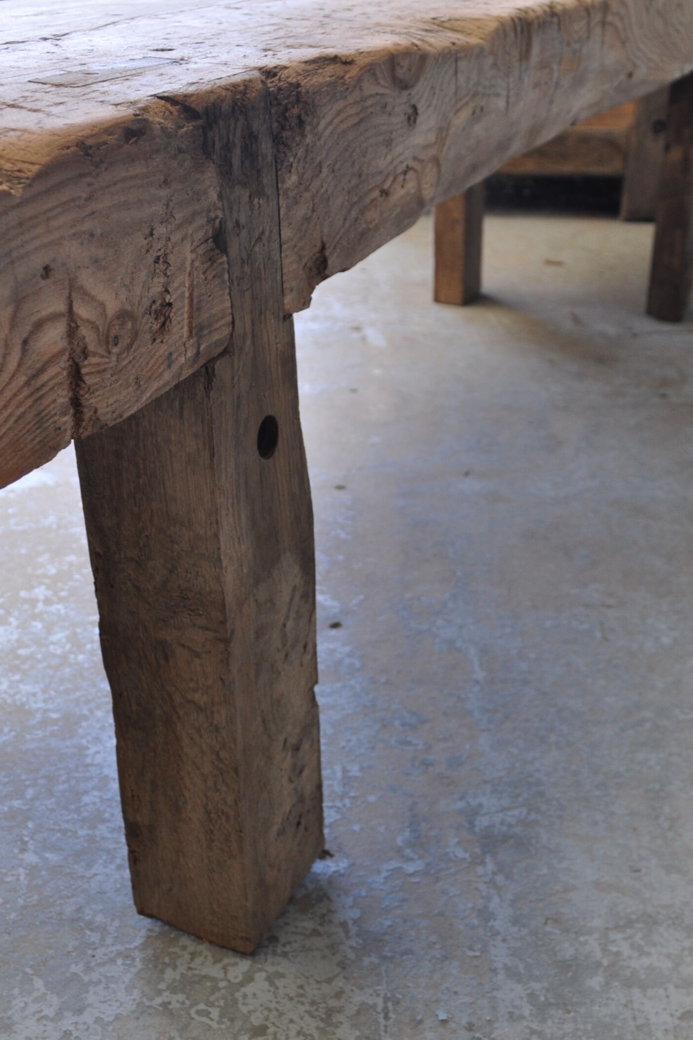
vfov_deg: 47.4
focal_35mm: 41
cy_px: 519
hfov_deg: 32.6
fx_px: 1184
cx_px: 394
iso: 400
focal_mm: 18
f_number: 4
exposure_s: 1/60
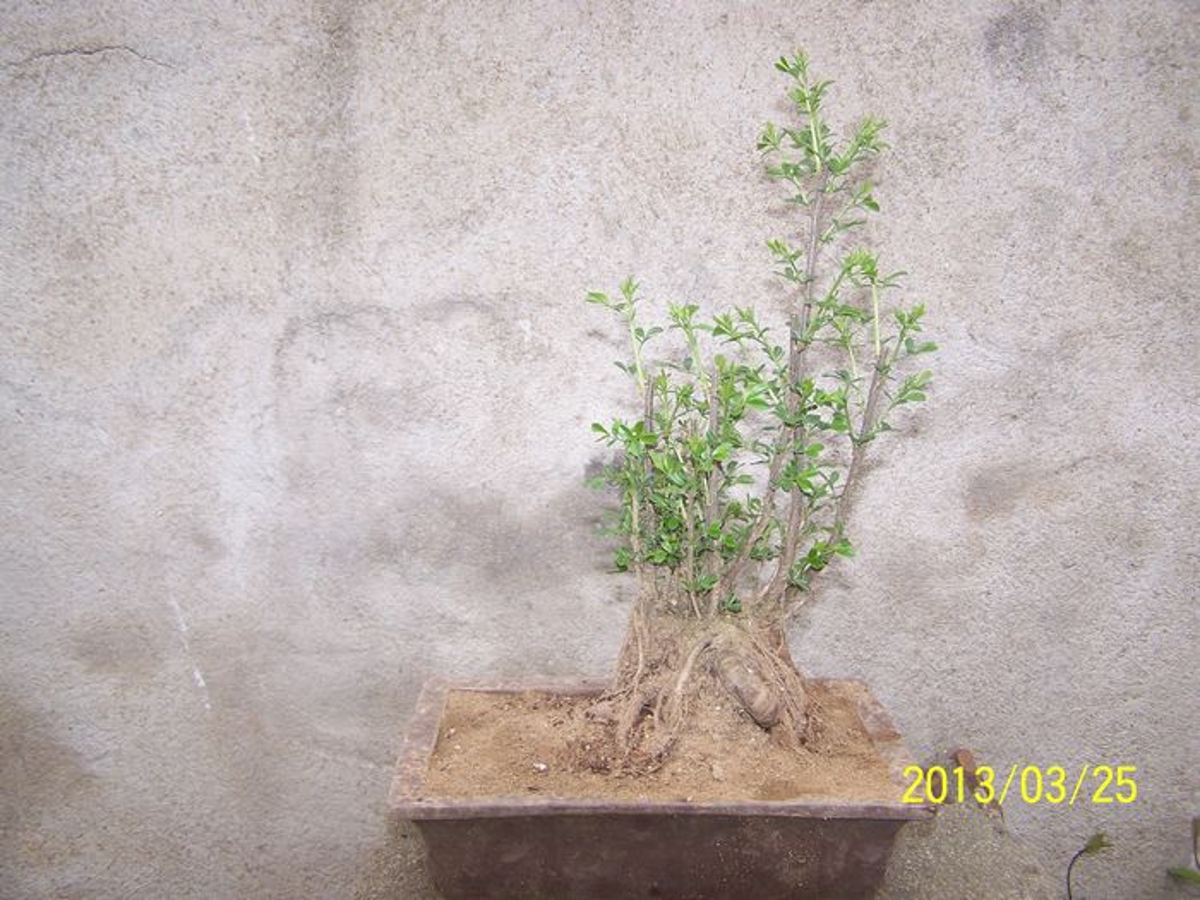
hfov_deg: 49.0
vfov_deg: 37.7
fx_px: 1317
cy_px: 450
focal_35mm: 38
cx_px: 600
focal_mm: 6.3
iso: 80
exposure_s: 1/60
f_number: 2.8
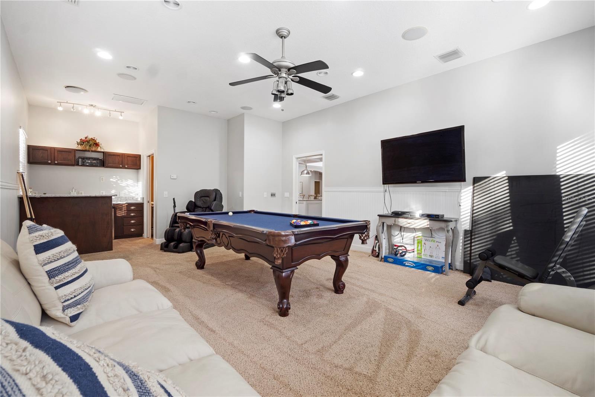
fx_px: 248
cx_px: 298
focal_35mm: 15
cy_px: 198
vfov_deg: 77.3
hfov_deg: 100.4
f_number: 8
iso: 100
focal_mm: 10
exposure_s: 1/2
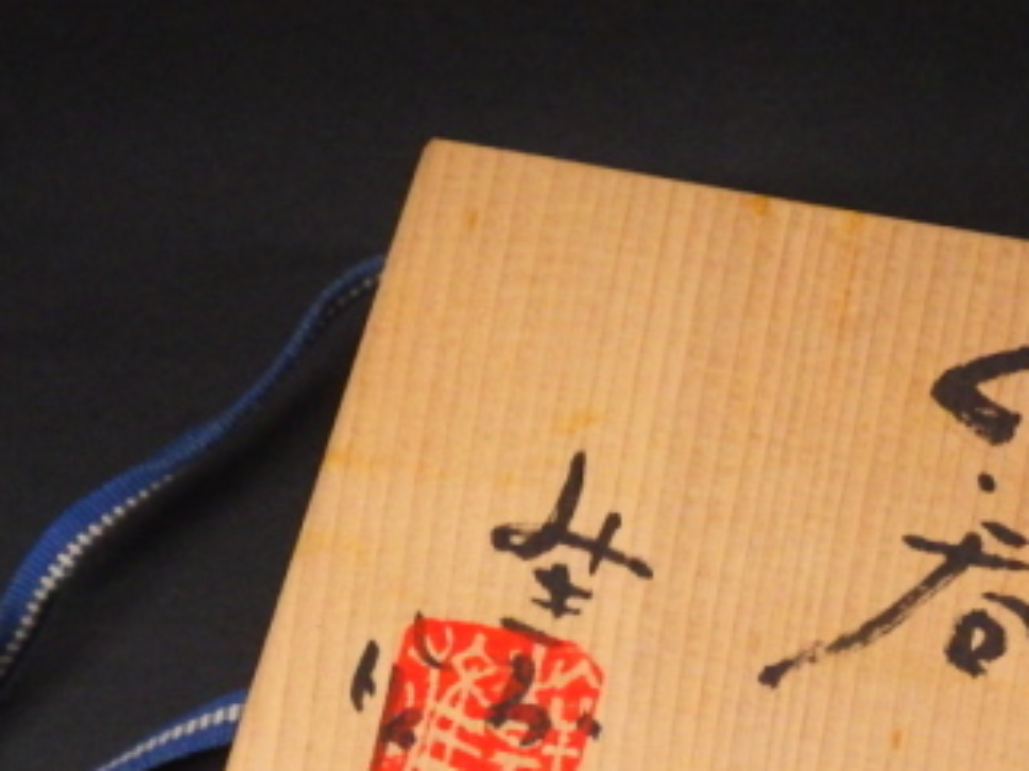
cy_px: 609
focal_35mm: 123
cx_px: 765
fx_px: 3655
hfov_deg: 16.0
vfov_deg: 12.0
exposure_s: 1/60
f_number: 4.6
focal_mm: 11.1
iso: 250
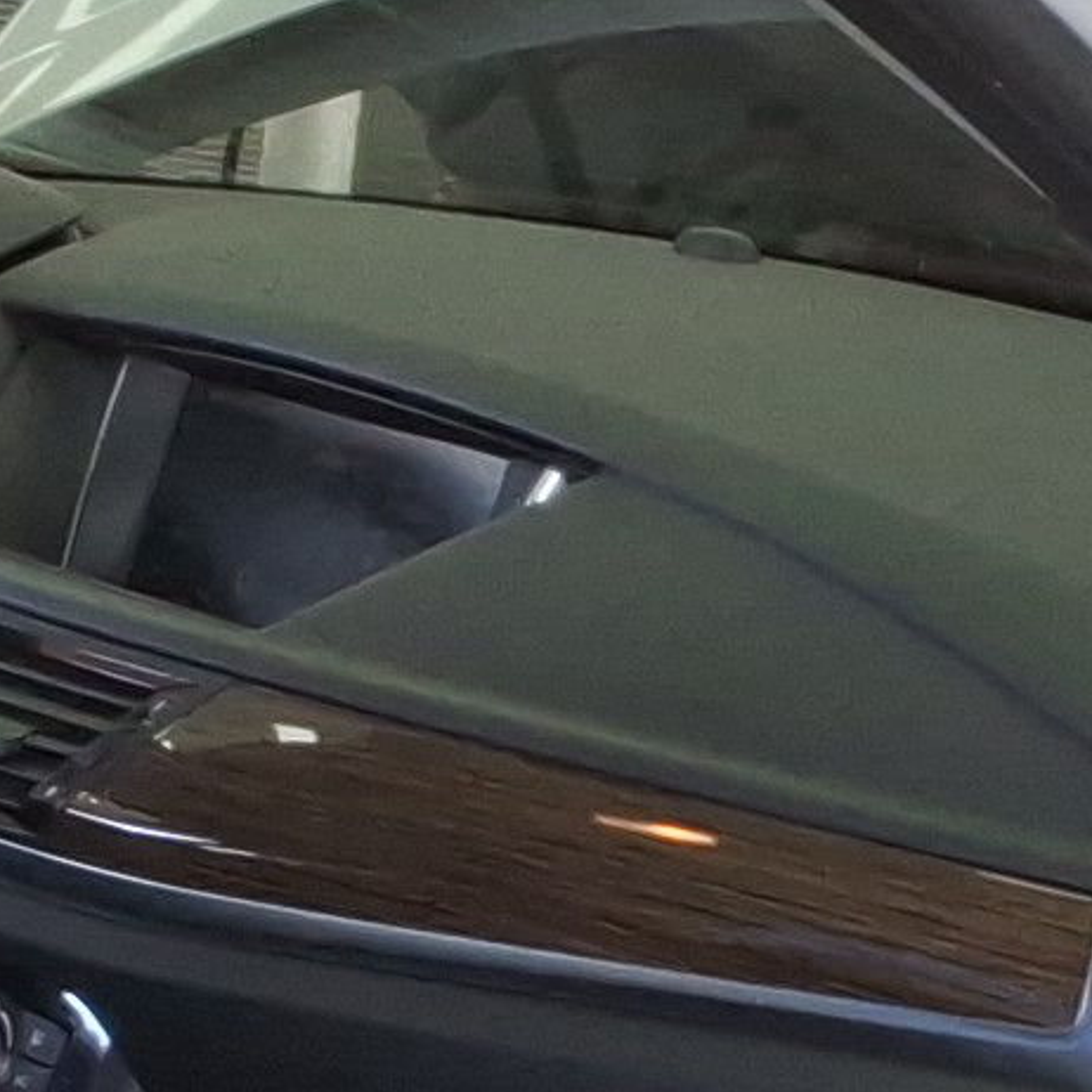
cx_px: 1626
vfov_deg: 9.9
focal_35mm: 175
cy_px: 1073
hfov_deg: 9.7
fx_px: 6246
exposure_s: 1/120
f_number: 1.9
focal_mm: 2.91
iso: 44
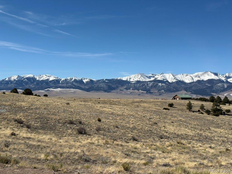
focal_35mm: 48
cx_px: 116
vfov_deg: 30.3
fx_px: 322
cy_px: 87
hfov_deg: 39.7
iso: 64
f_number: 1.78
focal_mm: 6.76
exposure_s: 1/7874
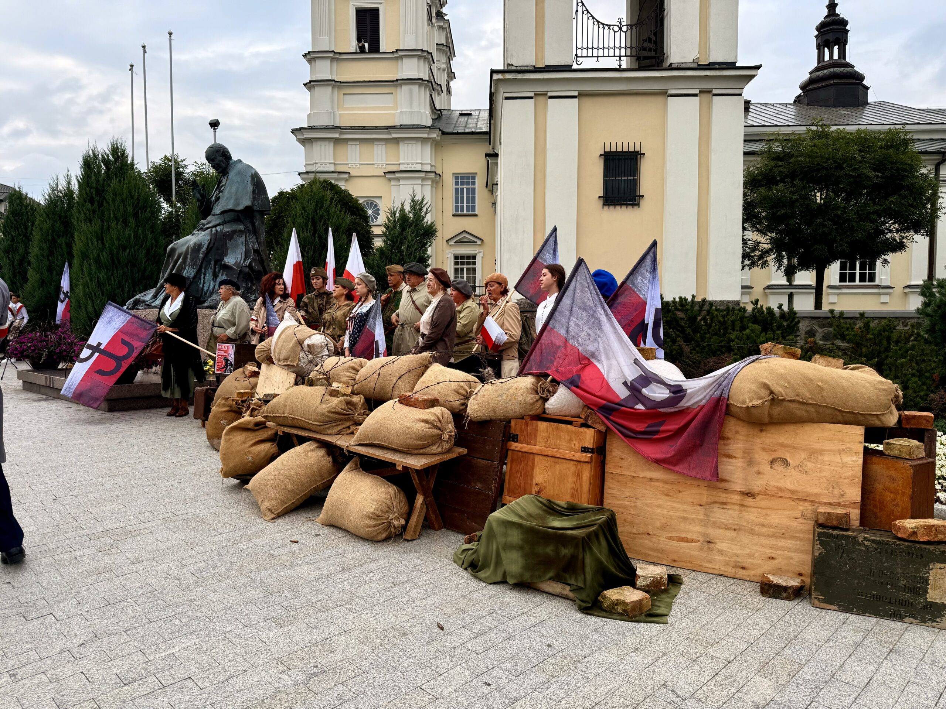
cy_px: 354
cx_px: 473
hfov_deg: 71.6
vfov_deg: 56.8
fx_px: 656
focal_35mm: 24
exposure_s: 1/1949
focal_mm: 6.76
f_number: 1.78
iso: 80
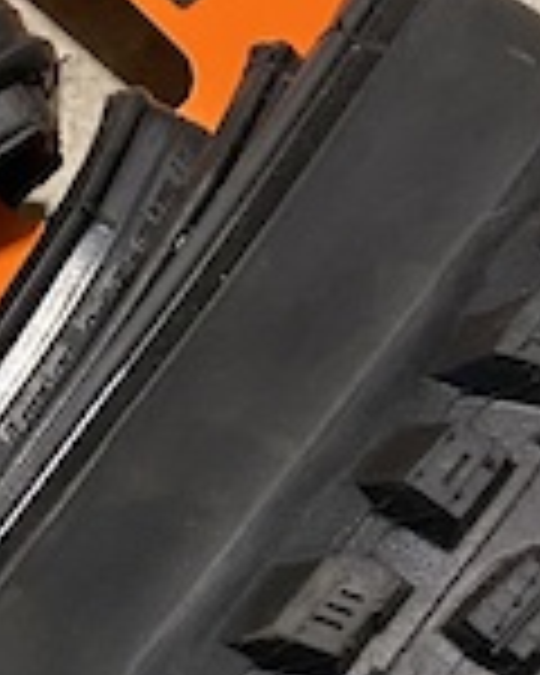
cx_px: -99
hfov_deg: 11.2
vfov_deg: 14.3
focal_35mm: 135
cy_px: 310
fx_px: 2697
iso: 320
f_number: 1.8
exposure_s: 1/40
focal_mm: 4.25
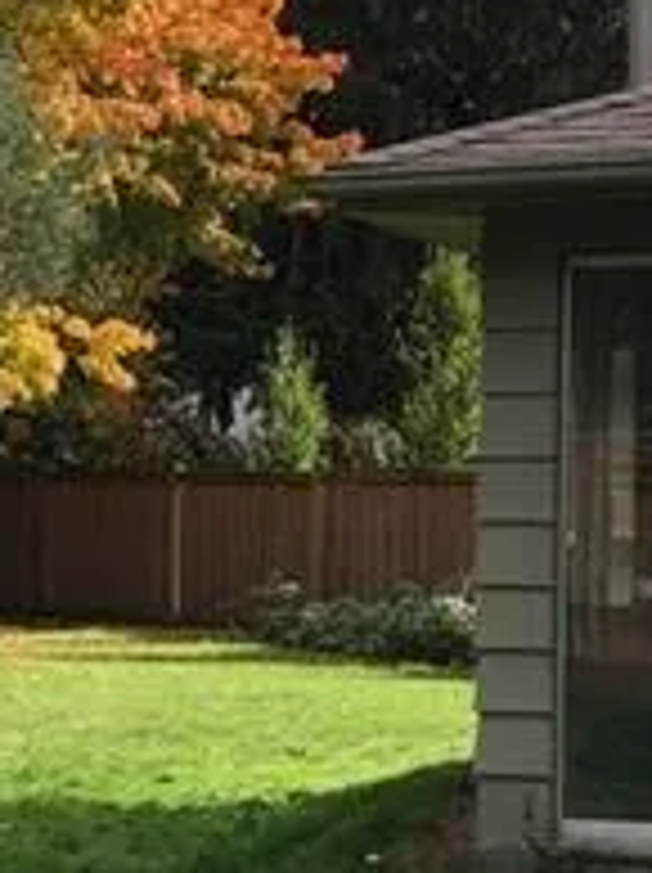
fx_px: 2894
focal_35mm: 115
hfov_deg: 12.3
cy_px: 639
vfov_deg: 17.1
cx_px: -306
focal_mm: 4.15
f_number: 2.2
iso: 25
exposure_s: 1/718
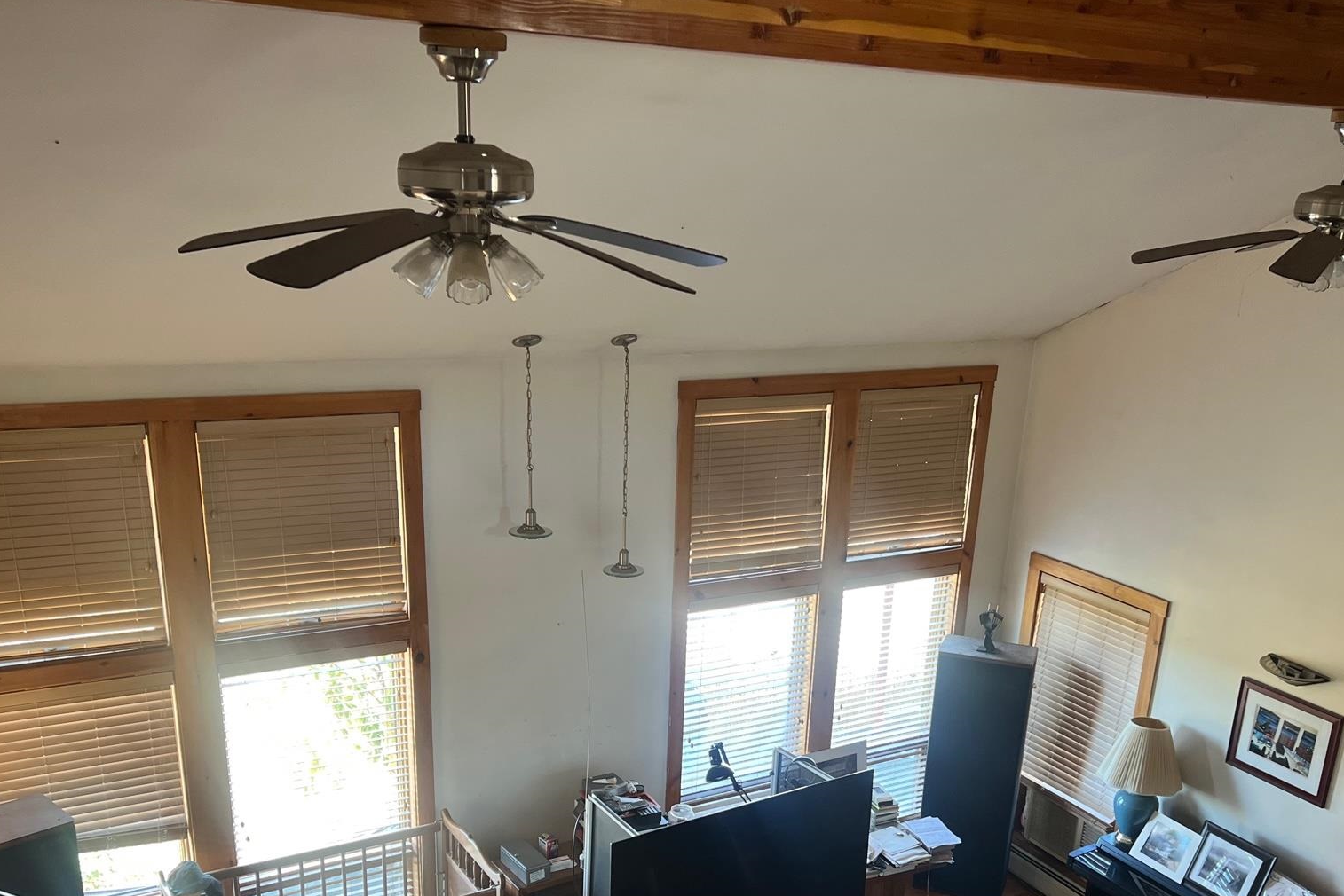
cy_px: 665
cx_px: 744
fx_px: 1344
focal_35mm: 36
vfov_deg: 36.1
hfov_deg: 53.0
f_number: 1.5
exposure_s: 1/61
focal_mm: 5.7
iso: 125
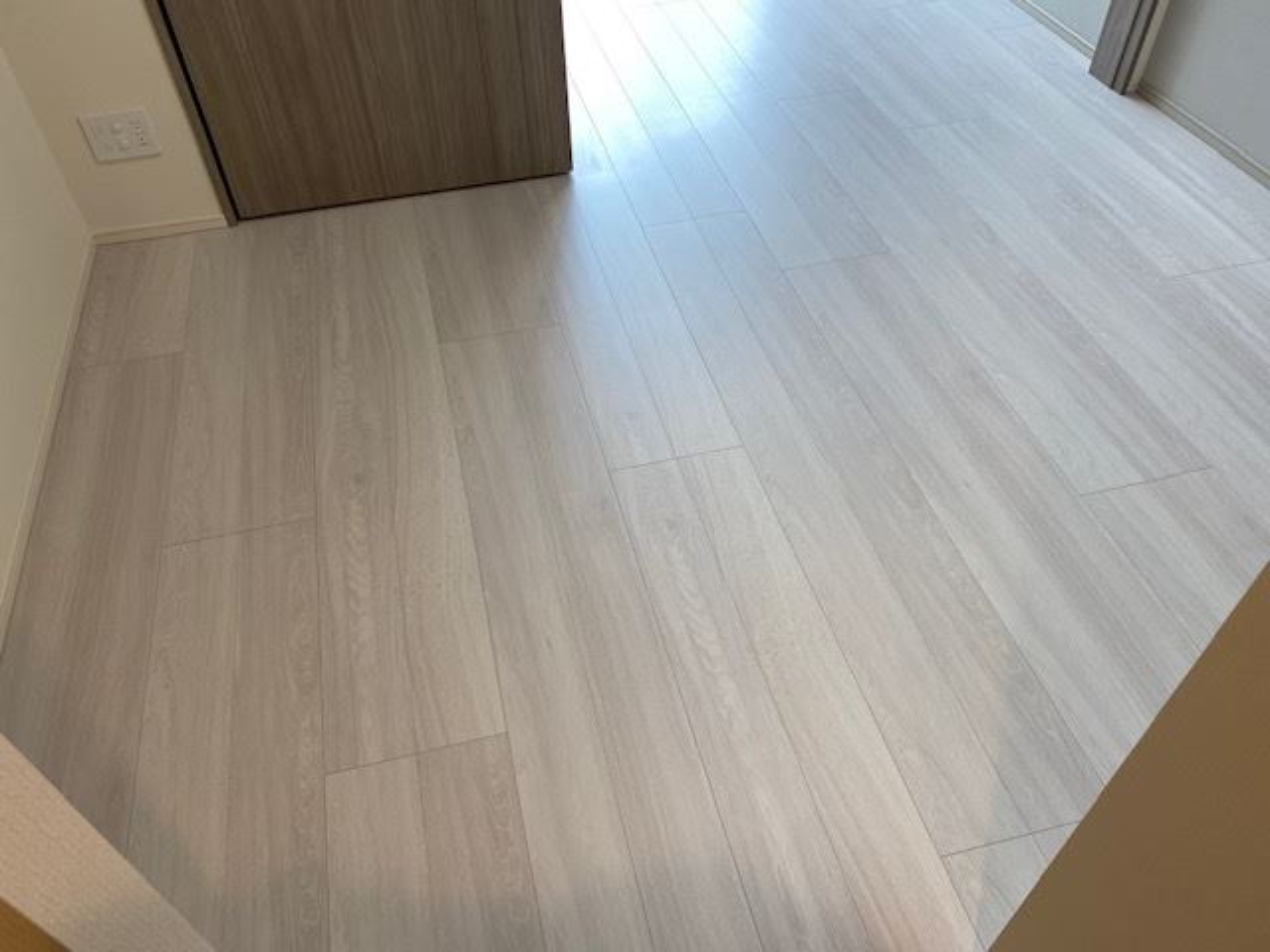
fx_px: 954
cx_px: 635
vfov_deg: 53.1
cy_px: 476
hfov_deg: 67.3
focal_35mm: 26
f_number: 1.8
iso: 40
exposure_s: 1/100
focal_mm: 4.25
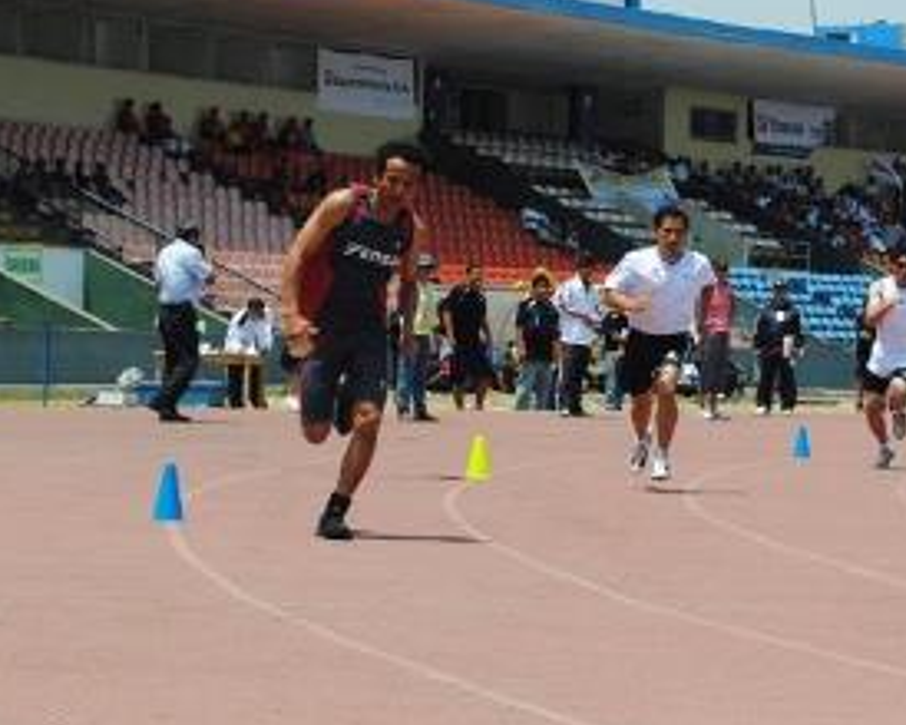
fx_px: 3887
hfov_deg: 13.2
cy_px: 248
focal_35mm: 145
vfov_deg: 10.6
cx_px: 757
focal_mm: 44
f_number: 8
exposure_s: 1/250
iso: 100
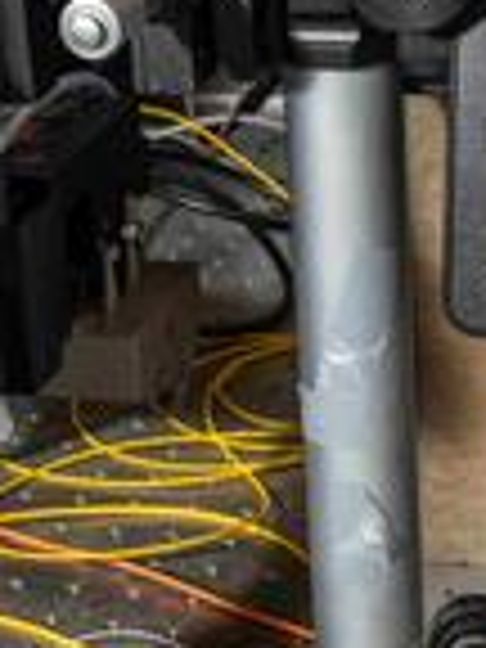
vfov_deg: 14.5
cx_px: 315
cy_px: 304
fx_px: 2546
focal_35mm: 136
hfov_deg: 10.9
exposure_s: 1/125
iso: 1250
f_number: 8
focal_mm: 29
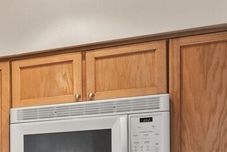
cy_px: 213
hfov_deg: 23.3
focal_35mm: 67
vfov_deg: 18.5
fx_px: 423
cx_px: -126
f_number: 8
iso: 250
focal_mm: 14
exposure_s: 1/2
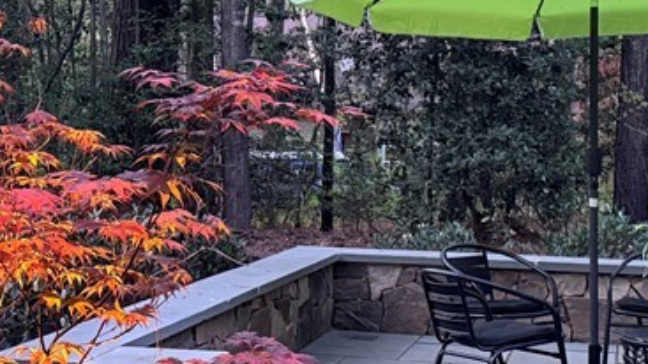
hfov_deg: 29.0
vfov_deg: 16.5
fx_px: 1254
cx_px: 328
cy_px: 201
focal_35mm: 73
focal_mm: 6.76
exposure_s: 1/40
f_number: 1.78
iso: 1000
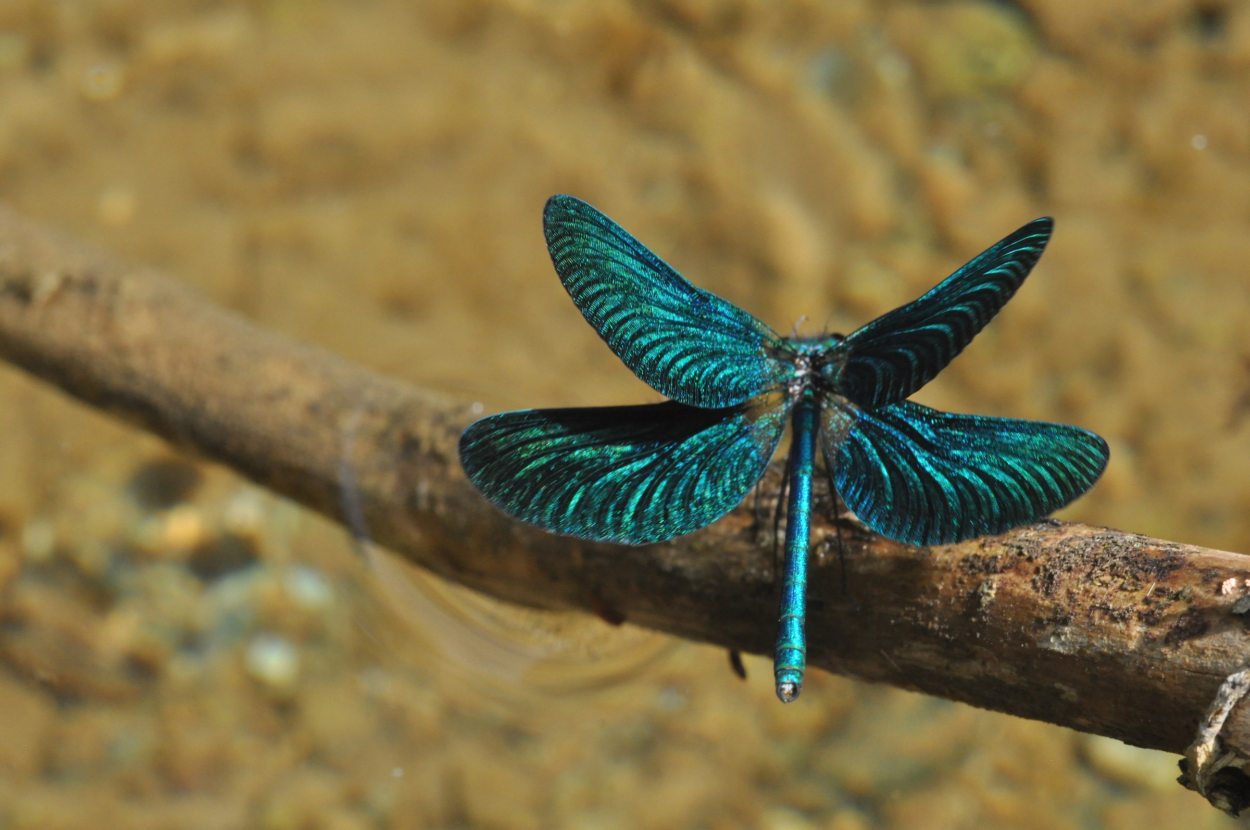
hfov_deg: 13.1
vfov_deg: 8.7
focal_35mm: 158
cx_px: 625
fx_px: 5462
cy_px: 415
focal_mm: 105
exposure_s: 1/160
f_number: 18
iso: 1000
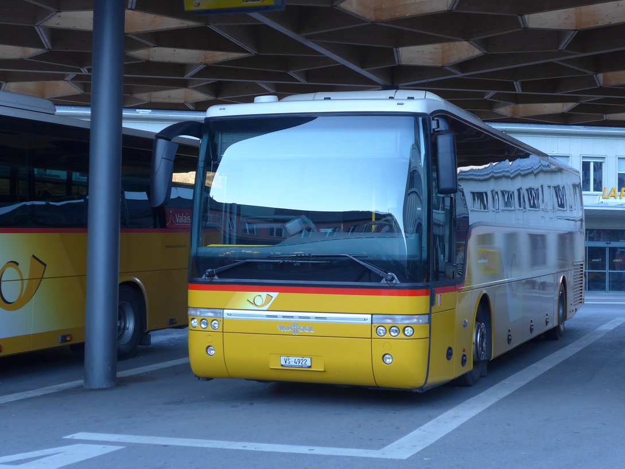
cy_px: 219
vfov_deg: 22.6
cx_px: 331
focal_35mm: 65
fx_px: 1174
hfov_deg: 29.8
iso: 160
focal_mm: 12
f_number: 3.5
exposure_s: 1/60
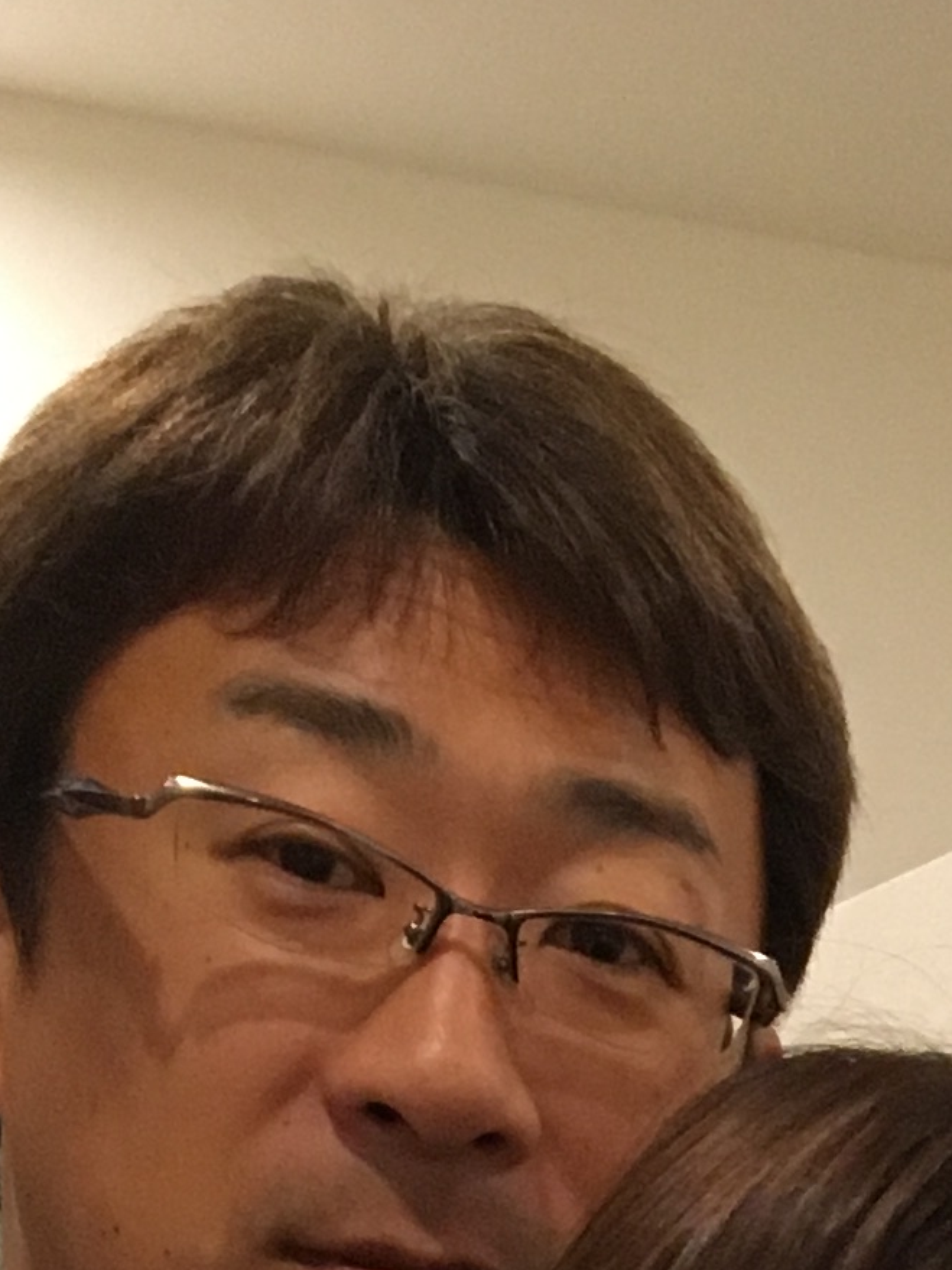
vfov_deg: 12.6
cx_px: 1604
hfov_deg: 10.6
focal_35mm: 133
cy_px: 2732
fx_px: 4878
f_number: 2.2
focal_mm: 4.15
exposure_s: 1/30
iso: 125
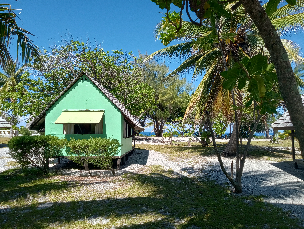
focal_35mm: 28
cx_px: 152
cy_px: 114
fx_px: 246
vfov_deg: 49.8
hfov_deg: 63.4
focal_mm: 3.42
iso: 103
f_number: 2.2
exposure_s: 1/880
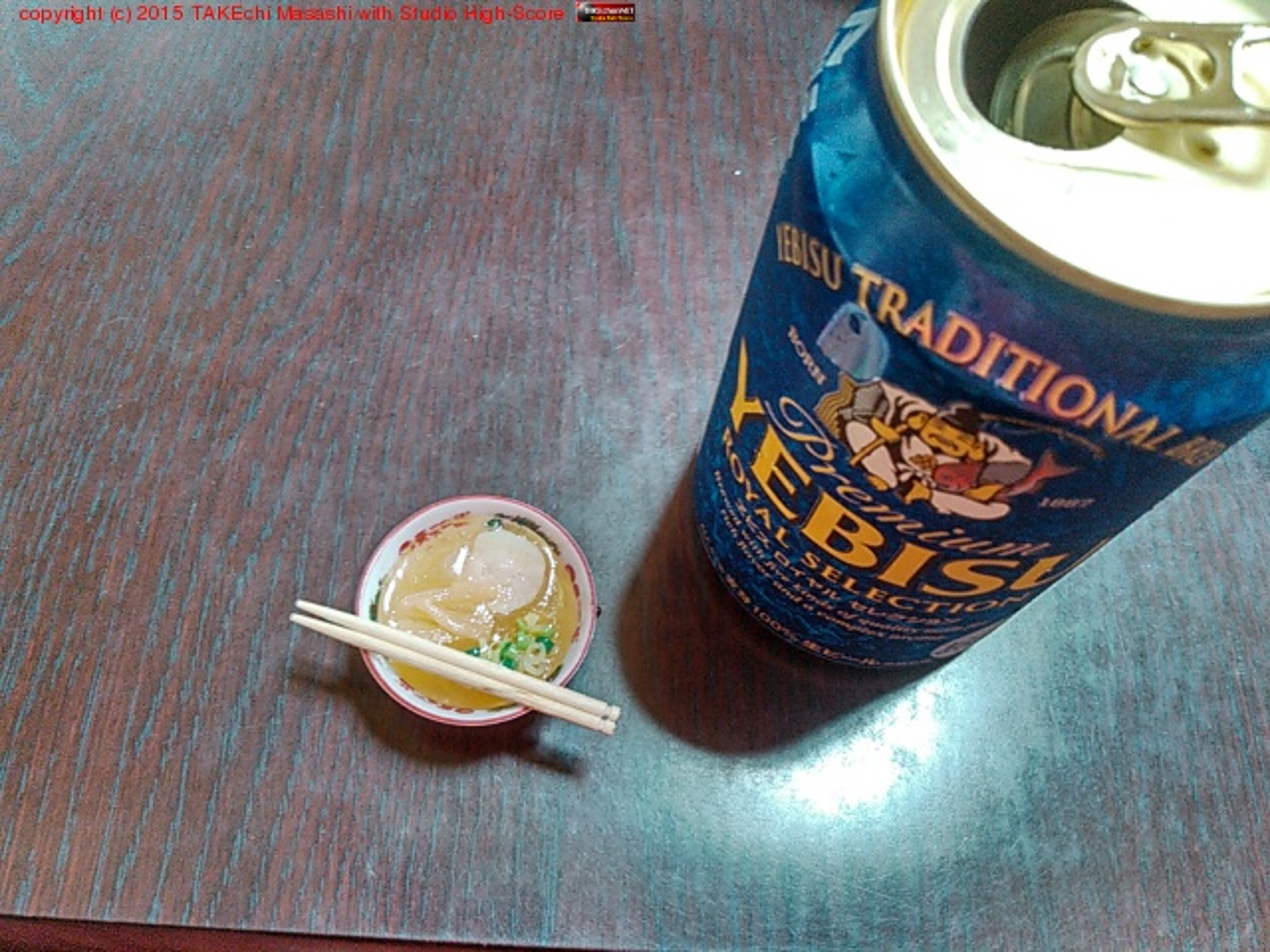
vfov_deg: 46.8
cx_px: 635
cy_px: 476
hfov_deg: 60.0
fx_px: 1101
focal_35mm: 30
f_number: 2.4
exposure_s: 1/9.42
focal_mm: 4
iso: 320
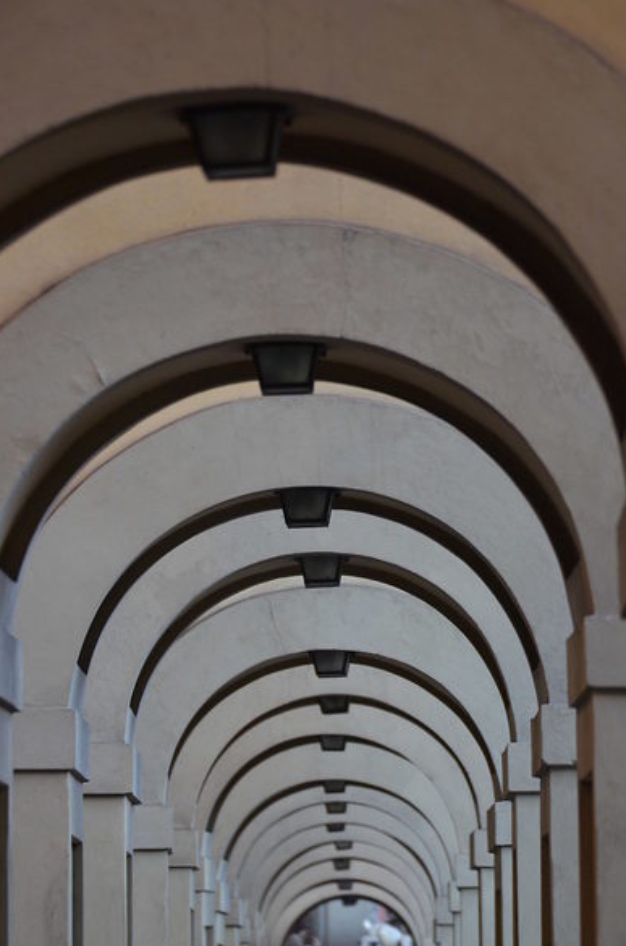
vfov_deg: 6.4
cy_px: 479
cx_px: 316
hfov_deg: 4.2
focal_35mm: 323
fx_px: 8470
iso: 800
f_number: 5.3
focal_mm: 210
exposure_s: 1/125
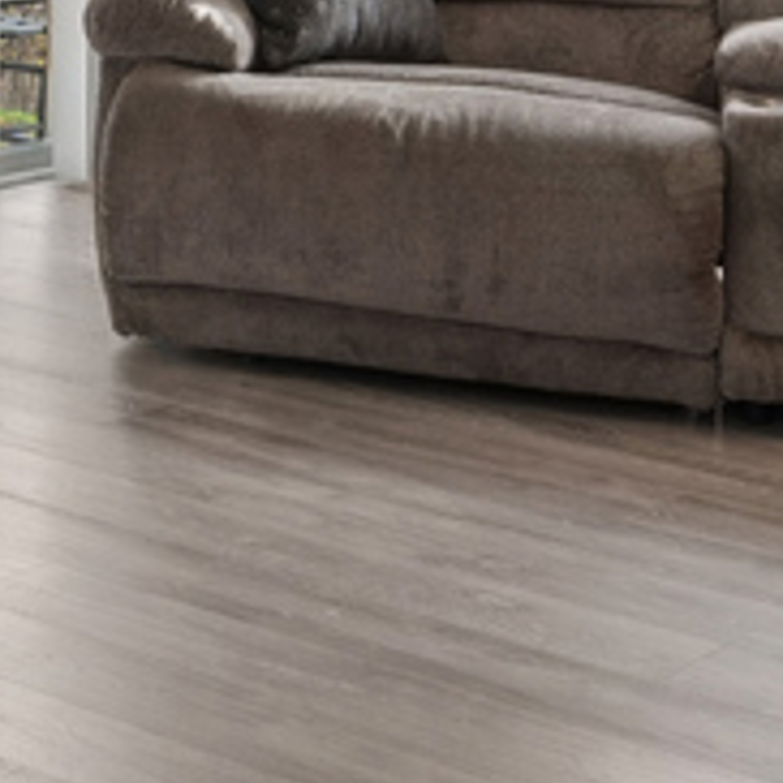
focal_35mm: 106
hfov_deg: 14.5
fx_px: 2713
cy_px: -293
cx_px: -602
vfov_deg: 15.5
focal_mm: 14
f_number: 10
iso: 160
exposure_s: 1/40
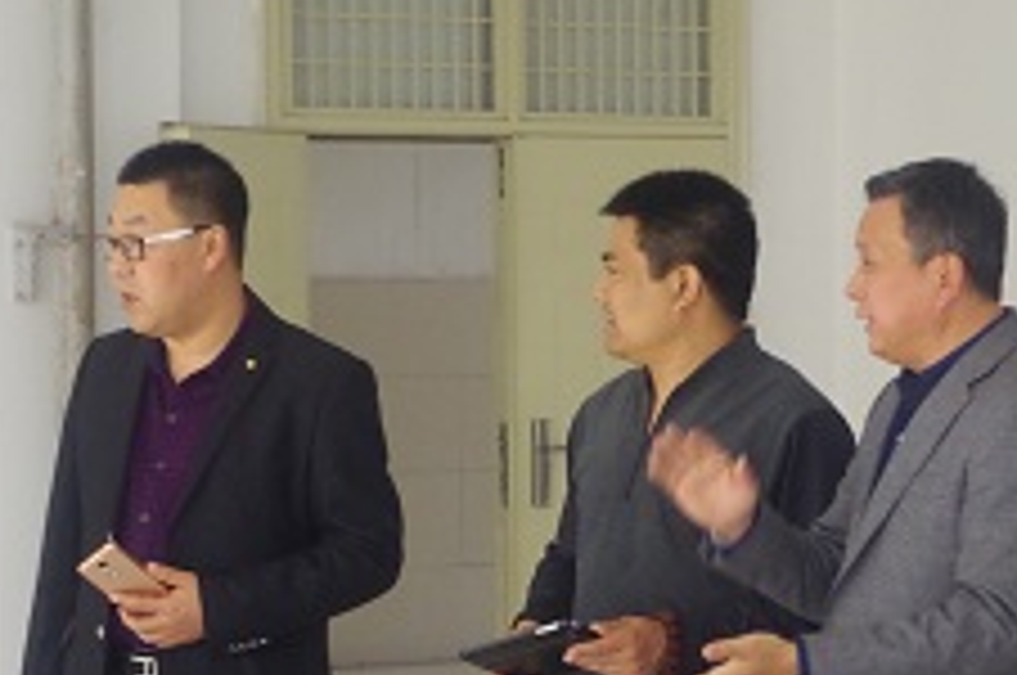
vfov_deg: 8.7
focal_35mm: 157
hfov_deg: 13.1
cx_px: 648
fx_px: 4429
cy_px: 628
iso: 1600
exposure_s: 1/80
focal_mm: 42.5
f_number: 5.6
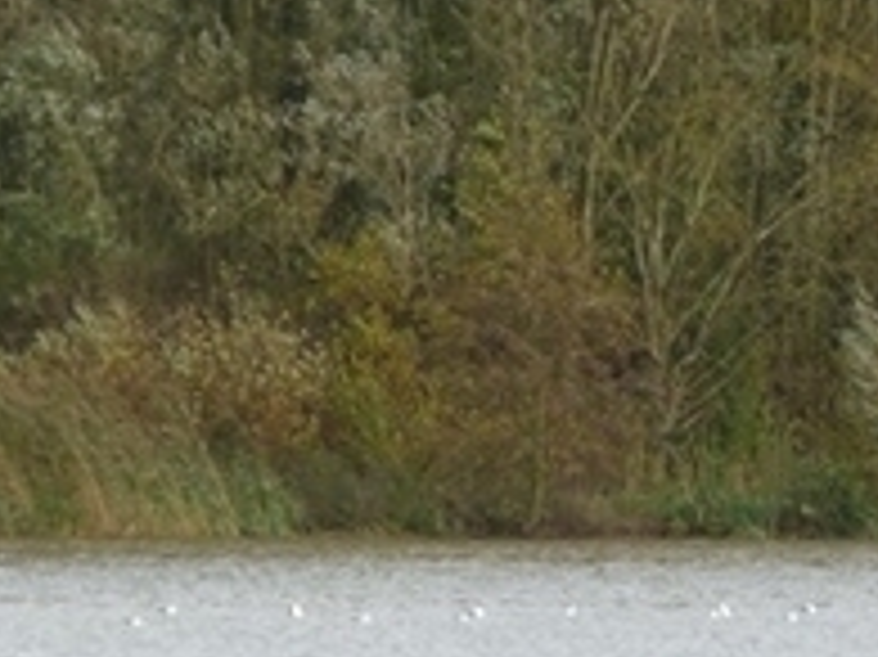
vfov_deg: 2.5
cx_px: 964
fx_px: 14981
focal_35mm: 591
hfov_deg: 3.4
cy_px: 270
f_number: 4
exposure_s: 1/200
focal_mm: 34.6
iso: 80
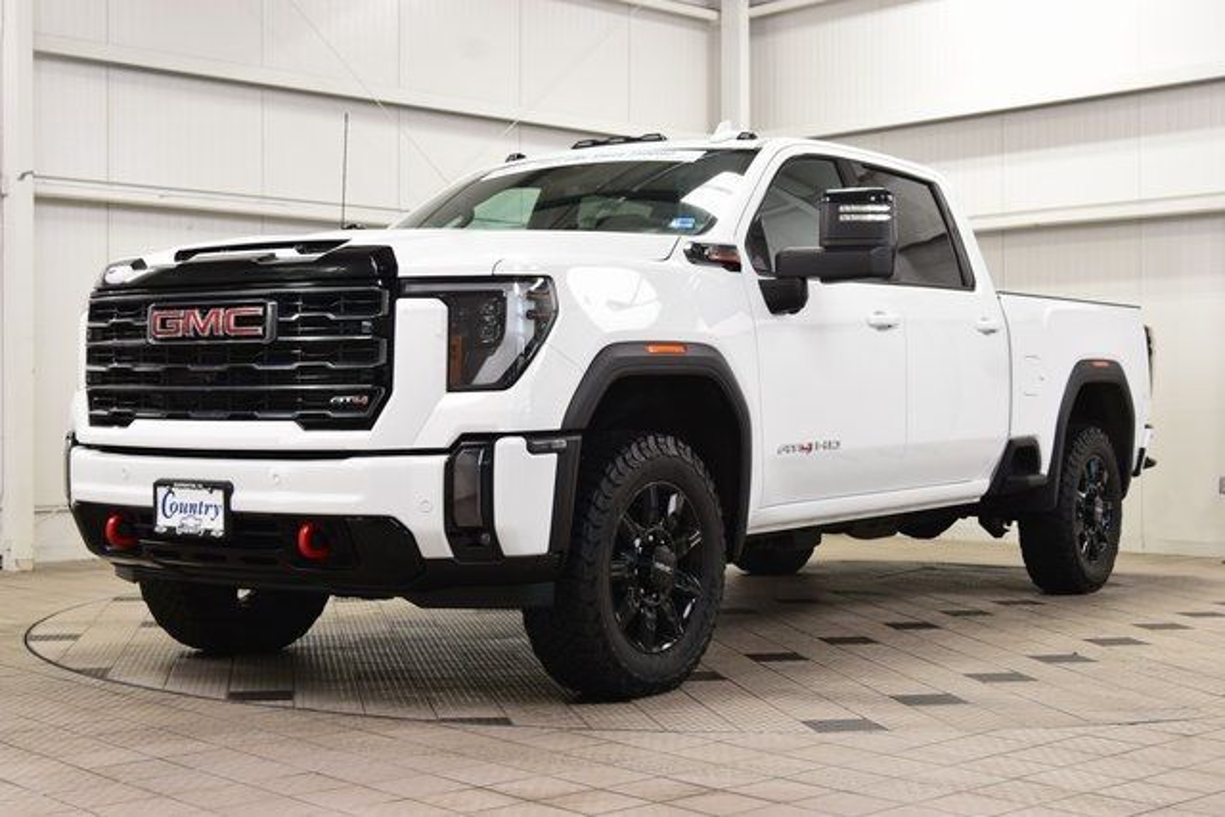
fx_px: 1787
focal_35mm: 52
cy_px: 408
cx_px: 612
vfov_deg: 25.8
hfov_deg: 37.8
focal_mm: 35
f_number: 7.1
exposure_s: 1/30
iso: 800
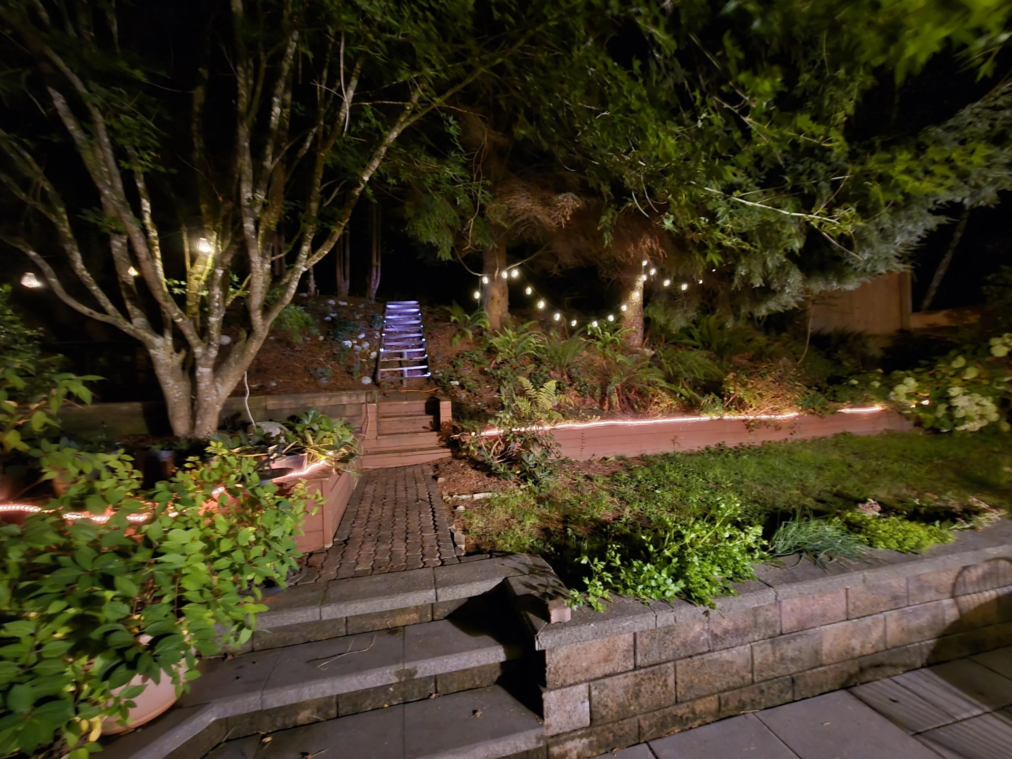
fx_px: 380
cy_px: 380
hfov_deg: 106.2
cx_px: 506
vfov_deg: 89.9
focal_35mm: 13
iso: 2500
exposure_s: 1/4
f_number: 2.2
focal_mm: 2.2
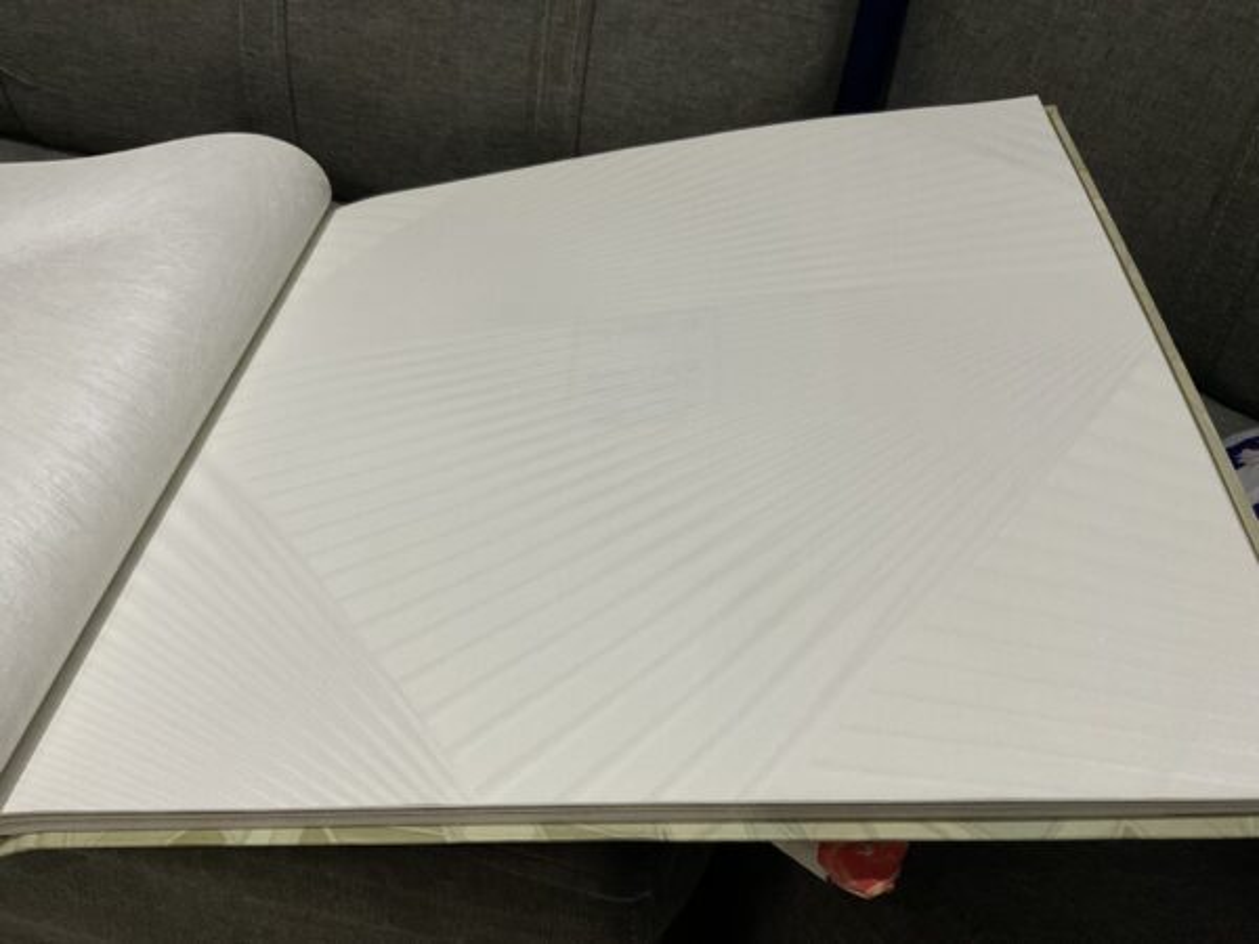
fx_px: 1055
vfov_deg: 48.2
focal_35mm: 29
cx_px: 630
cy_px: 472
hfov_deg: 61.7
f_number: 1.8
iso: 250
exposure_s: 1/40
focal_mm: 3
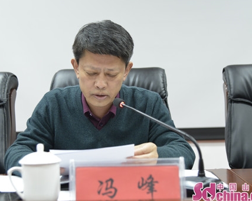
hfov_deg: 28.7
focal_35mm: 66
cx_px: 109
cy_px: 95
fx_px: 492
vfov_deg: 23.1
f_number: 4
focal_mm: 50
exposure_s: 1/50
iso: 2000
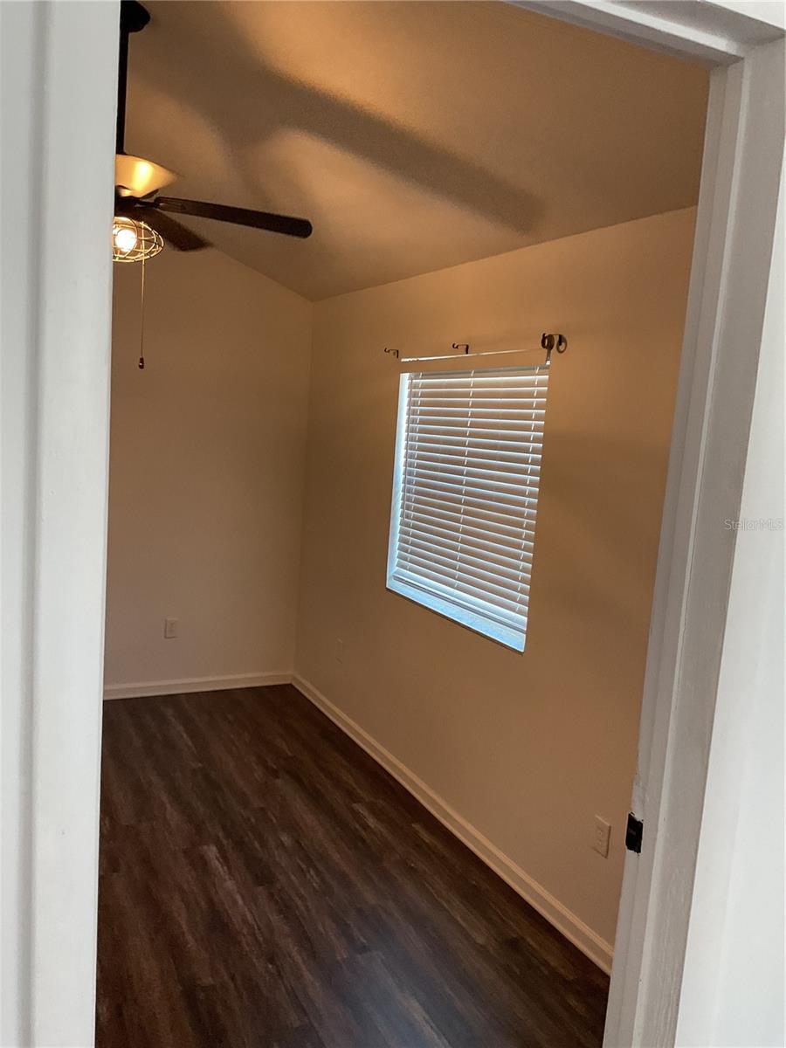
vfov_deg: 61.7
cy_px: 524
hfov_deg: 48.2
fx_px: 878
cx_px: 393
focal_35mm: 29
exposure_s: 1/60
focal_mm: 3
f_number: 1.8
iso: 160
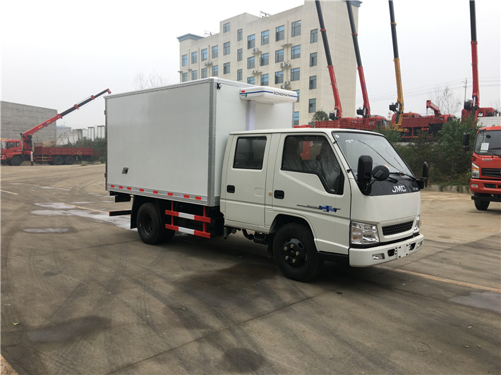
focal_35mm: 29
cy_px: 188
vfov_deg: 48.2
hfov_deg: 61.7
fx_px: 420
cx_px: 250
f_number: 2.2
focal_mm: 4.15
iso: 25
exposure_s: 1/105
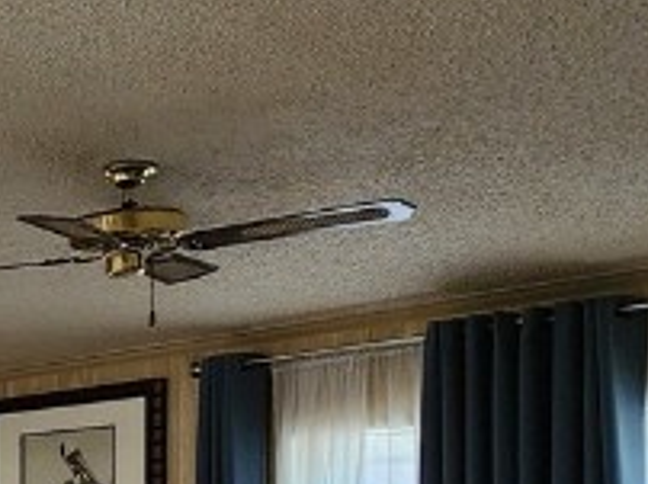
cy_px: 580
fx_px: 1234
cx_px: -754
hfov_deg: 17.2
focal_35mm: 66
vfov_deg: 20.7
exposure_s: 1/60
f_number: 2.2
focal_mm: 2.2
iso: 160
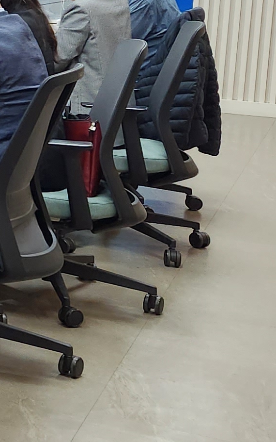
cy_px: 56
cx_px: -584
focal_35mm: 107
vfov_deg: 19.2
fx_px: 1287
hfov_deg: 9.3
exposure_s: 1/120
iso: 160
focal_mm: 5.4
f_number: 1.8
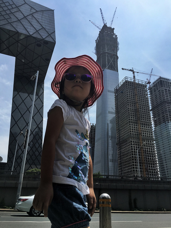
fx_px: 191
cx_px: 86
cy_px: 114
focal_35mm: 29
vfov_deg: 61.7
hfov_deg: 48.2
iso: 25
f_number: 2.2
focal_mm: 4.15
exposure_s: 1/2653
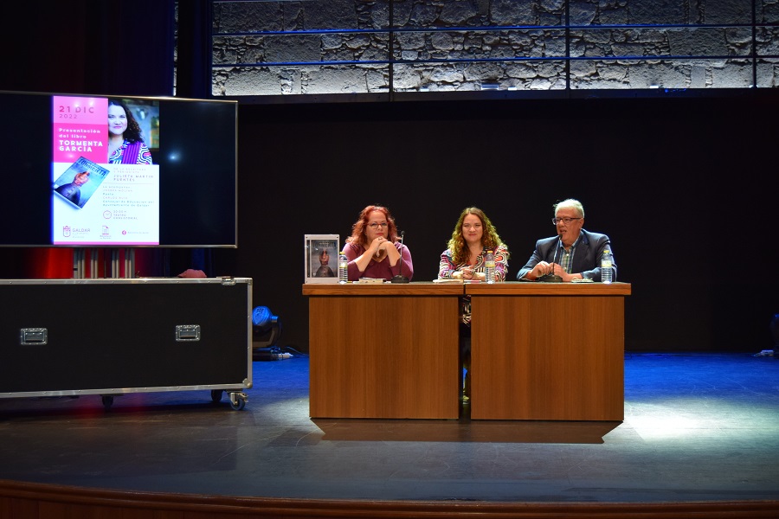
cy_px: 260
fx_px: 1103
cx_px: 390
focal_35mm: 51
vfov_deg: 26.5
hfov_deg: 38.9
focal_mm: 34
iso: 900
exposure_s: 1/60
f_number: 4.5
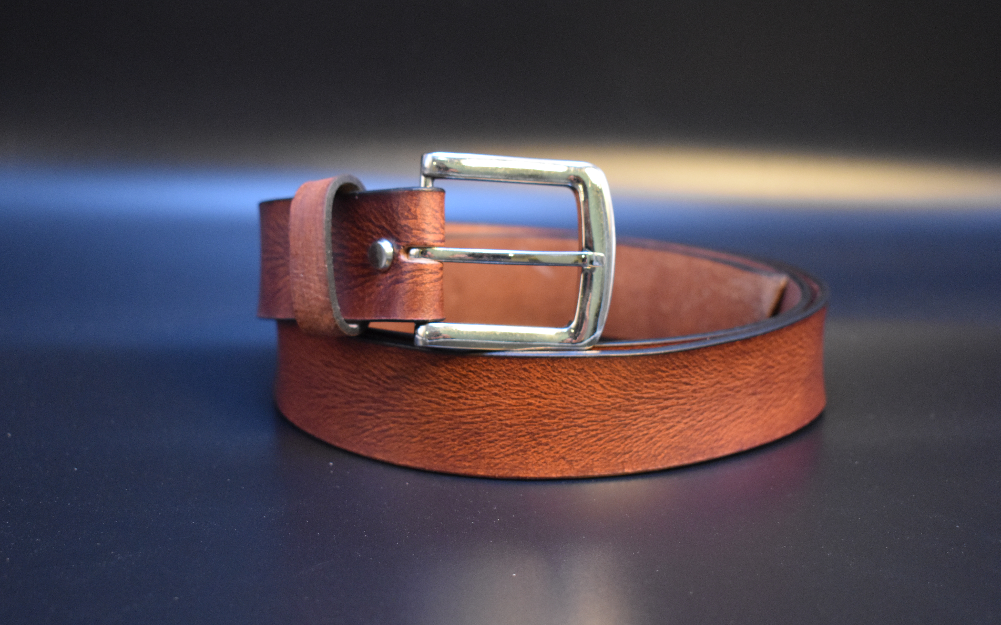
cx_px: 495
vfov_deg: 22.0
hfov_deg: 34.5
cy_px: 334
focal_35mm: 59
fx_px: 1609
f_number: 4.8
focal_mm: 38
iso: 2000
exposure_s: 1/60
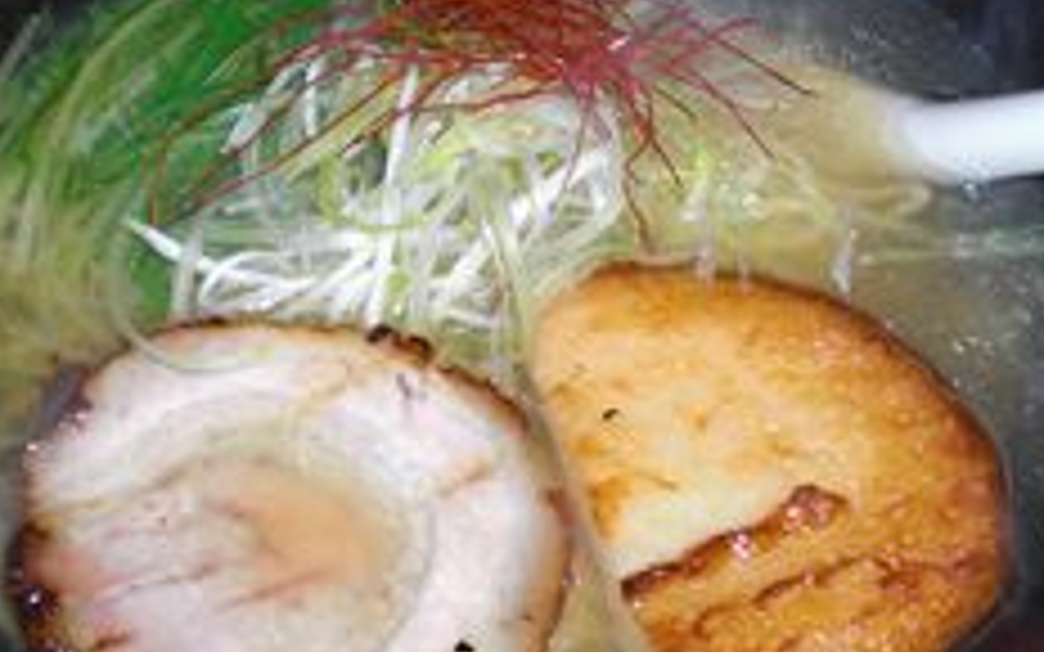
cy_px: 304
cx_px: 475
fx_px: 1707
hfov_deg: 34.0
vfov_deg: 21.6
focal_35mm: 60
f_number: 3.1
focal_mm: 6.3
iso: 64
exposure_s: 1/60
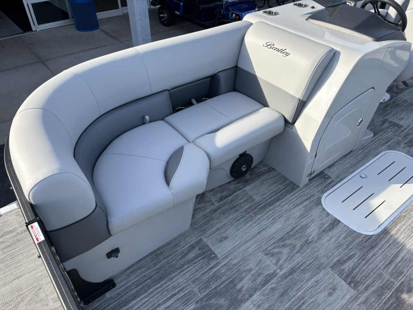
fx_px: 310
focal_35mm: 26
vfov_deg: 53.1
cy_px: 155
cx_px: 206
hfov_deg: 67.3
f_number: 1.6
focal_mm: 5.96
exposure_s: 1/781
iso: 50
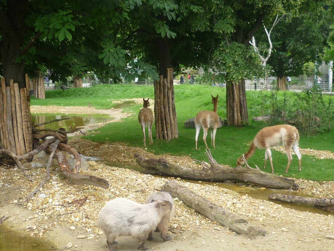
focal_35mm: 54
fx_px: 521
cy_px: 131
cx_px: 147
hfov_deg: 35.5
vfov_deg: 27.0
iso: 100
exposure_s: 1/250
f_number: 2.9
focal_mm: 6
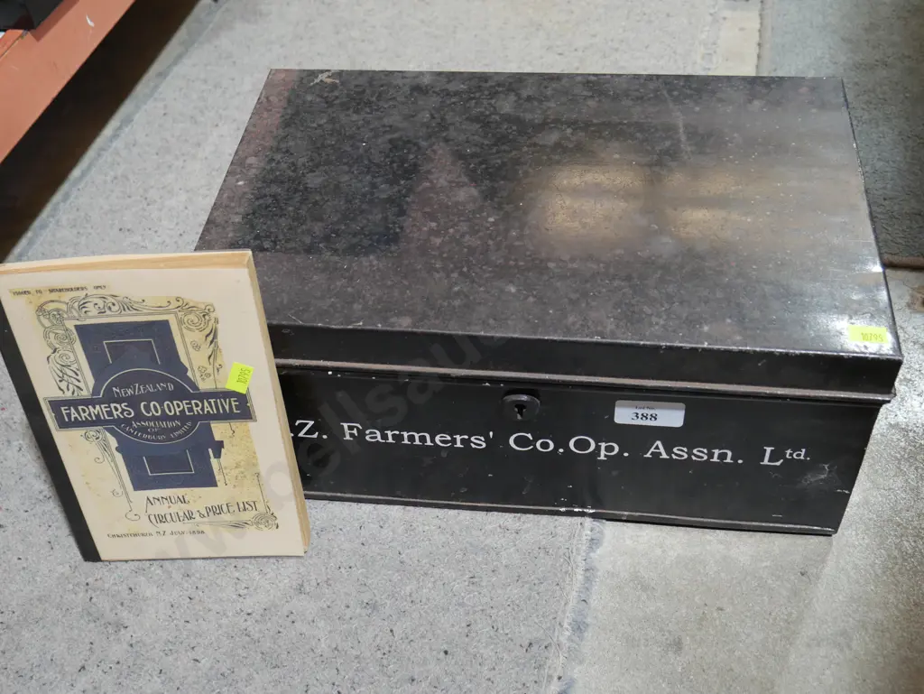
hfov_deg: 46.8
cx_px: 462
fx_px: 1068
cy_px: 347
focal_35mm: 40
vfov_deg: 36.0
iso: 640
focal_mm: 20
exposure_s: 1/60
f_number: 4.5
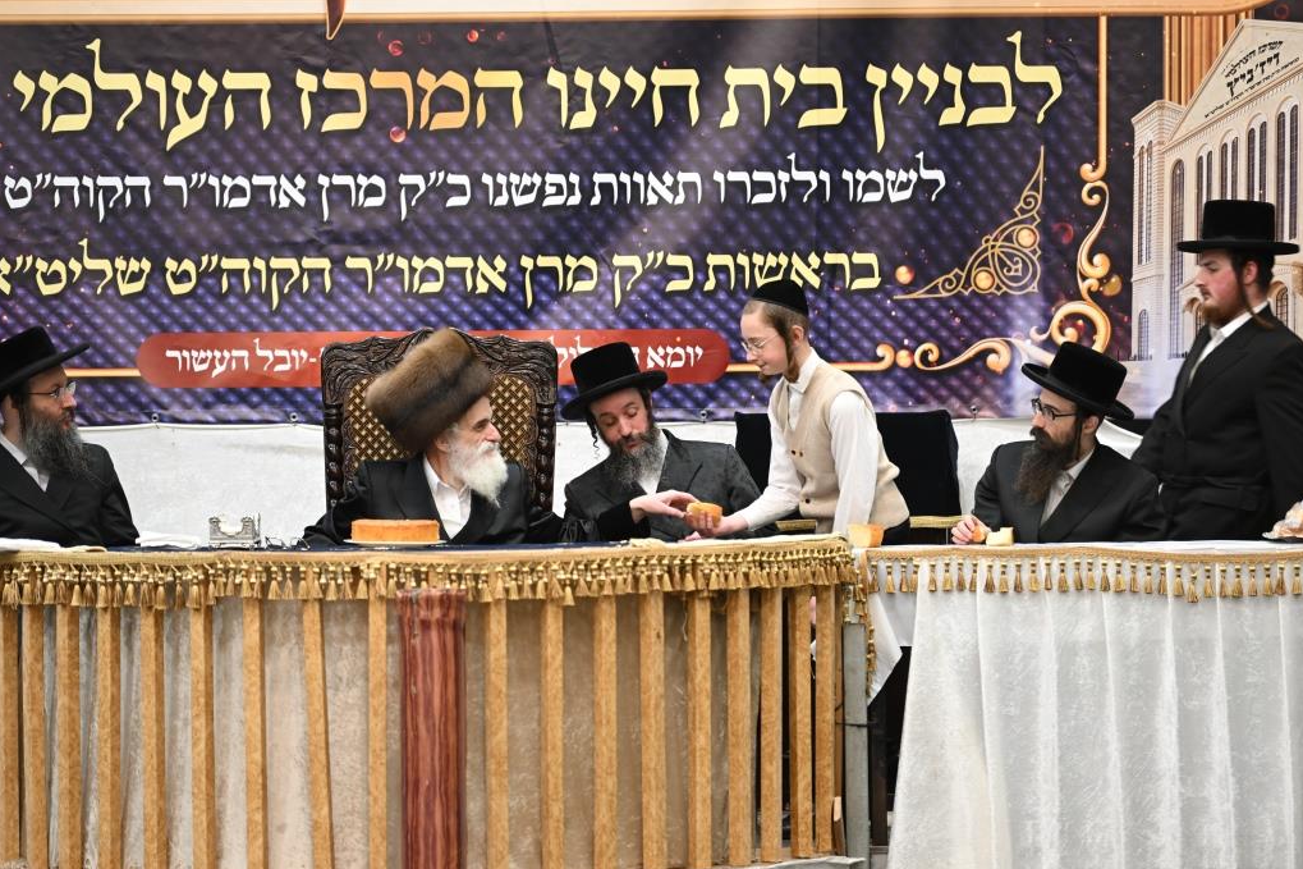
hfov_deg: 10.2
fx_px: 7273
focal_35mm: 201
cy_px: 436
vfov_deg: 6.8
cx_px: 652
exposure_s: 1/125
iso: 800
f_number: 2.8
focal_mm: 200
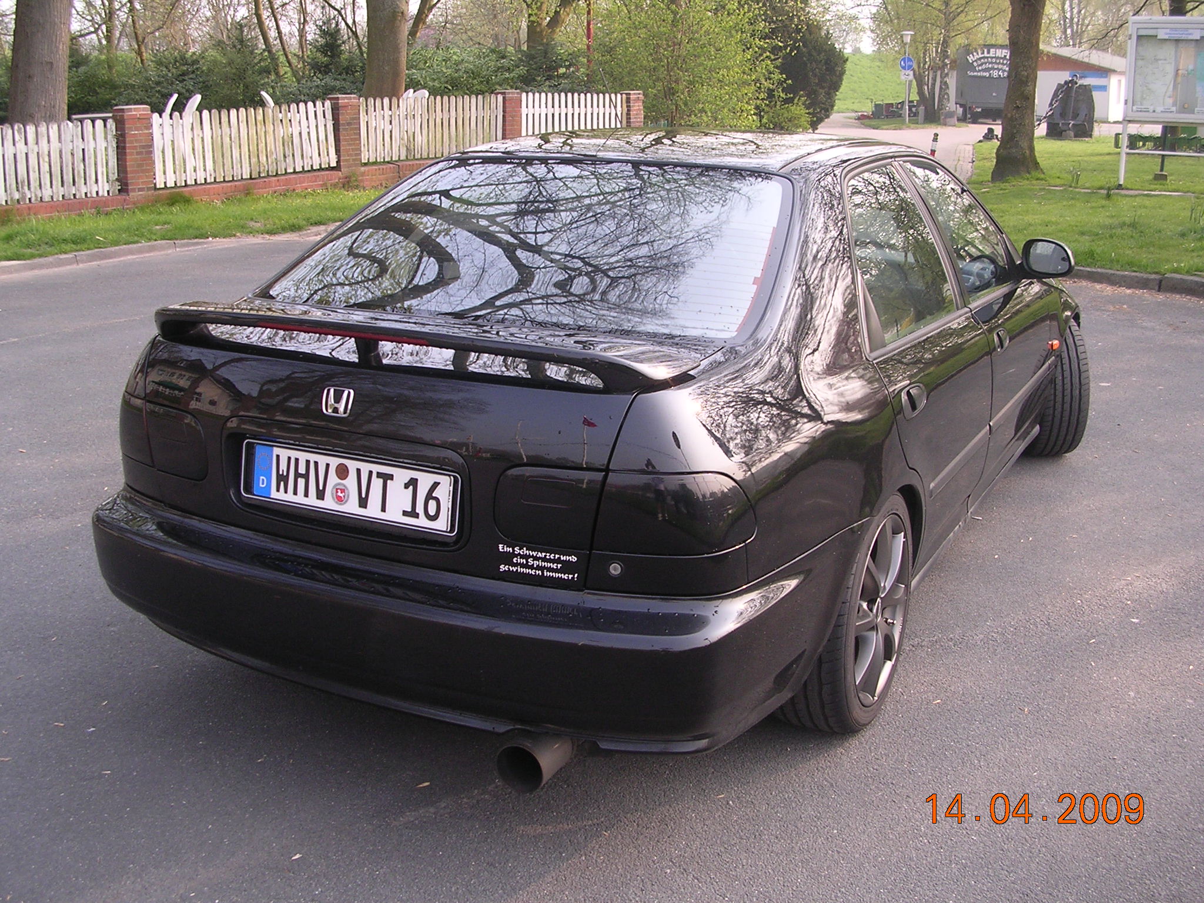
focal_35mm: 38
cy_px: 452
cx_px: 602
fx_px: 1322
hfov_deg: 49.0
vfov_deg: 37.7
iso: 100
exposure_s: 1/207
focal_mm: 5.8
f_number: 2.8
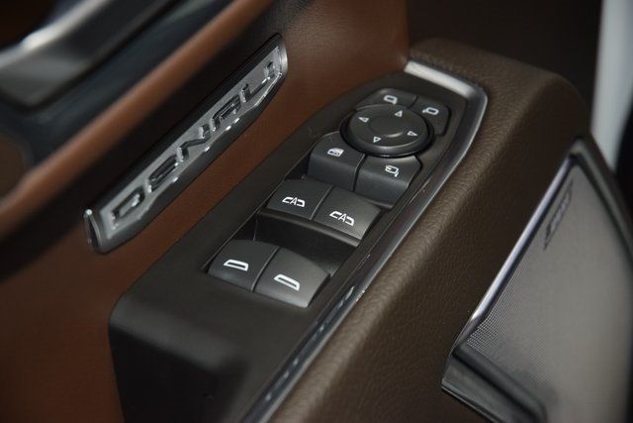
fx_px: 1847
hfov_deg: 19.5
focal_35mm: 105
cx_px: 316
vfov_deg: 13.0
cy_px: 212
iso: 1100
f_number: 4.5
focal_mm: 70
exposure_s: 1/60
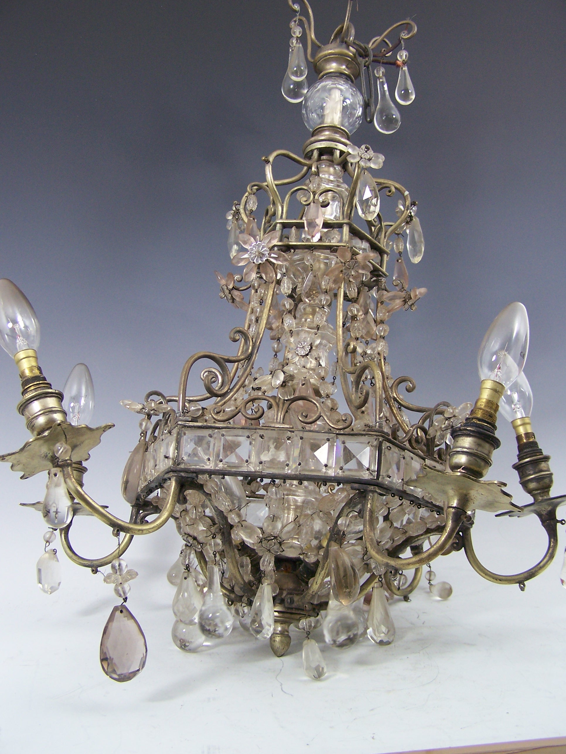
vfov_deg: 49.0
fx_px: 828
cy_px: 377
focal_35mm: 38
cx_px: 283
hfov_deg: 37.7
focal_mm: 6.3
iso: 140
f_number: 2.8
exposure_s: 1/30
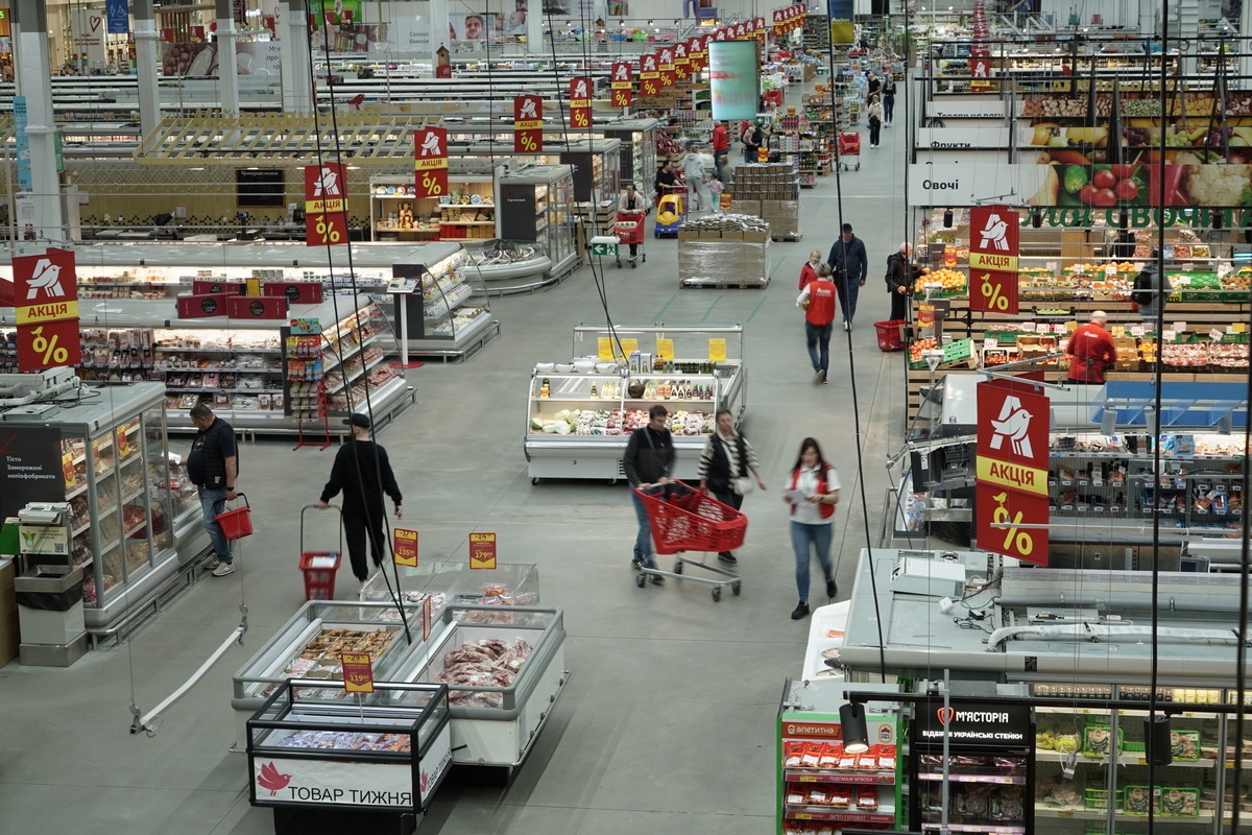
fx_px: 2087
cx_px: 626
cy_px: 418
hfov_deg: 33.4
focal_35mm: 60
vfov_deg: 22.6
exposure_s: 1/10
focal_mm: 60
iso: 250
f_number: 8
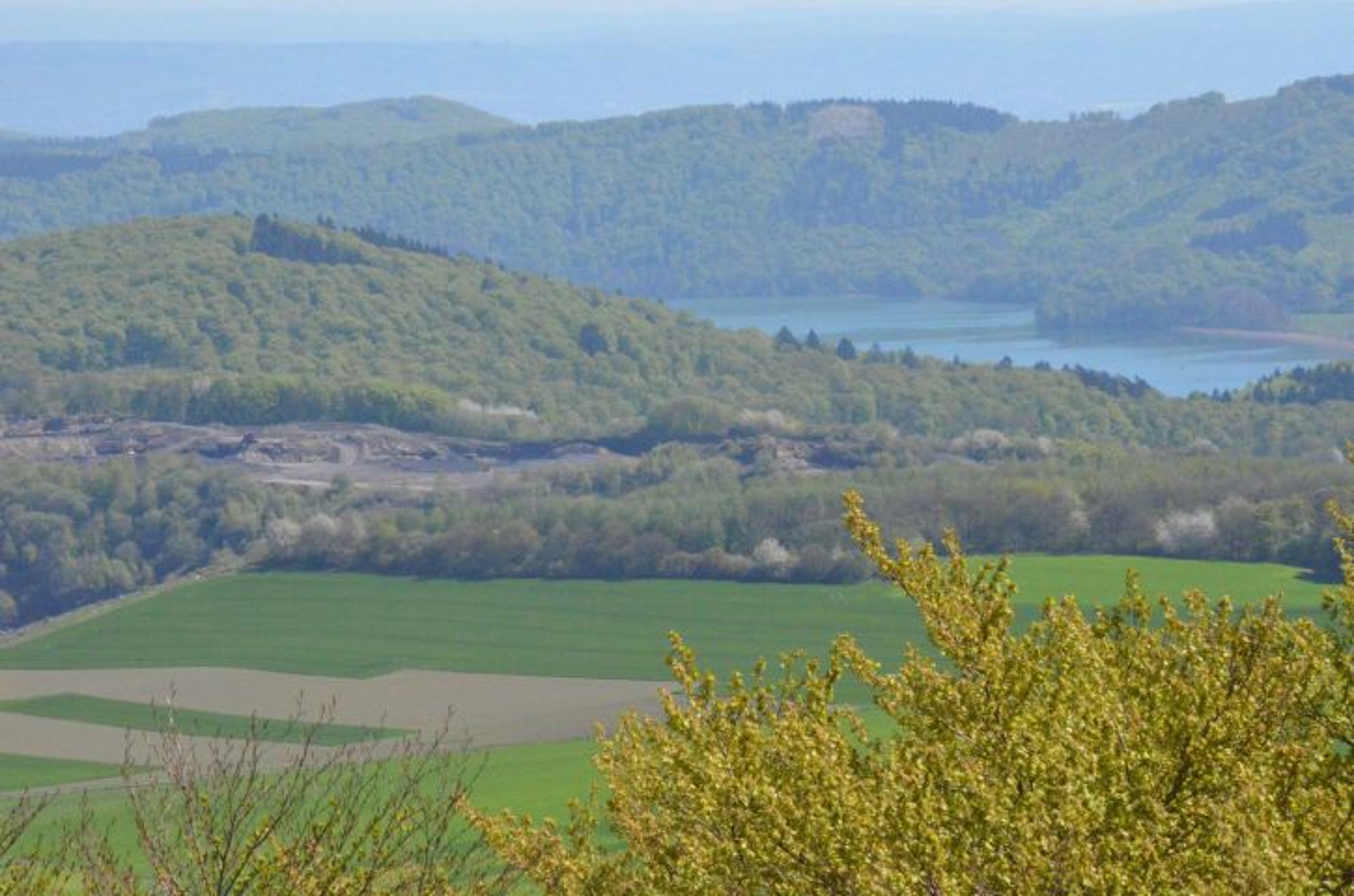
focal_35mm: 158
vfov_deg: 8.7
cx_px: 677
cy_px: 448
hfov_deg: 13.1
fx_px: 5911
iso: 6400
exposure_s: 1/2500
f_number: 18
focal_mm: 105
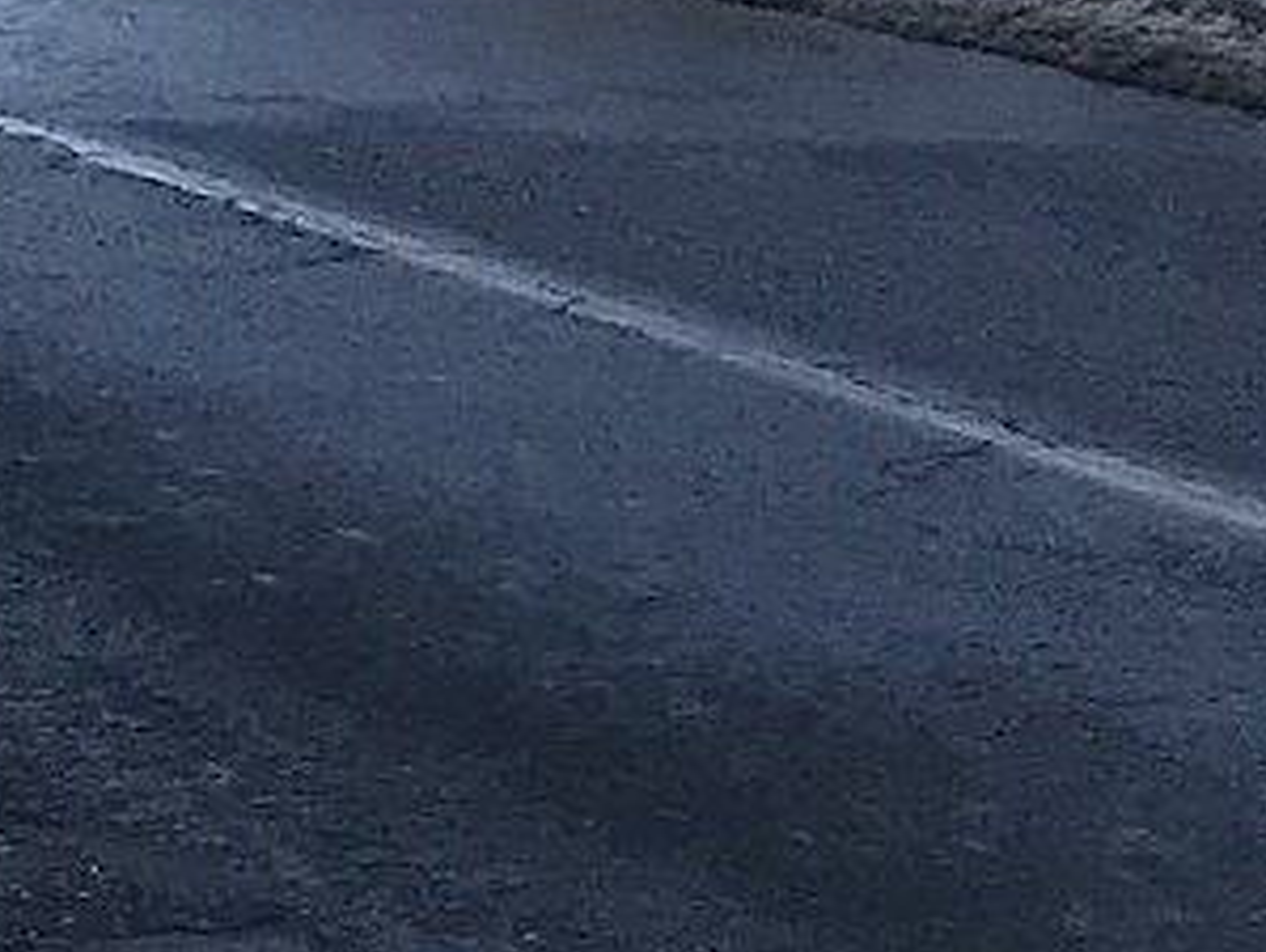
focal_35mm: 187
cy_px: -1625
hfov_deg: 9.0
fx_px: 6847
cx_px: -2198
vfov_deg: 7.3
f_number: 1.8
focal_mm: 3.99
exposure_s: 1/598
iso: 20
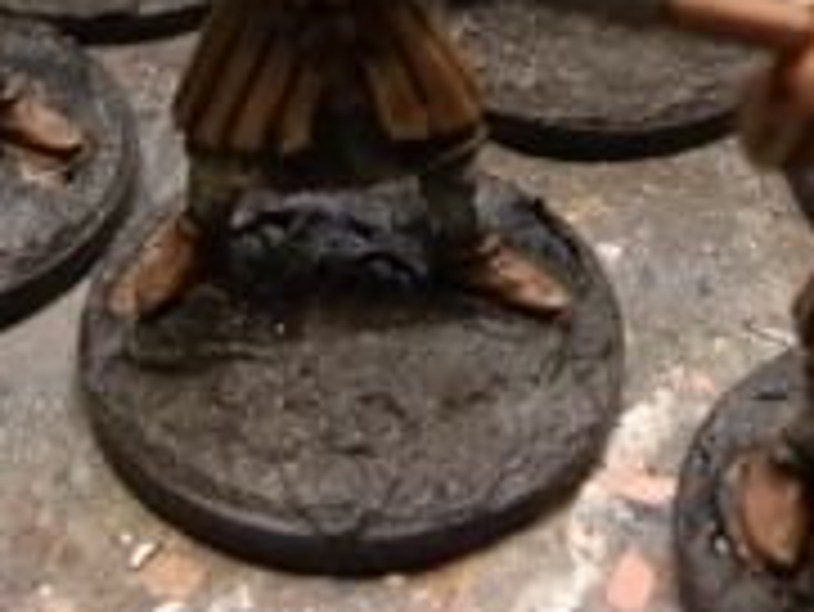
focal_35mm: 83
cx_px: 337
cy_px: -288
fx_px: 1953
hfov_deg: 23.5
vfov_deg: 16.3
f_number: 3.1
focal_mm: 5
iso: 400
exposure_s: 1/40
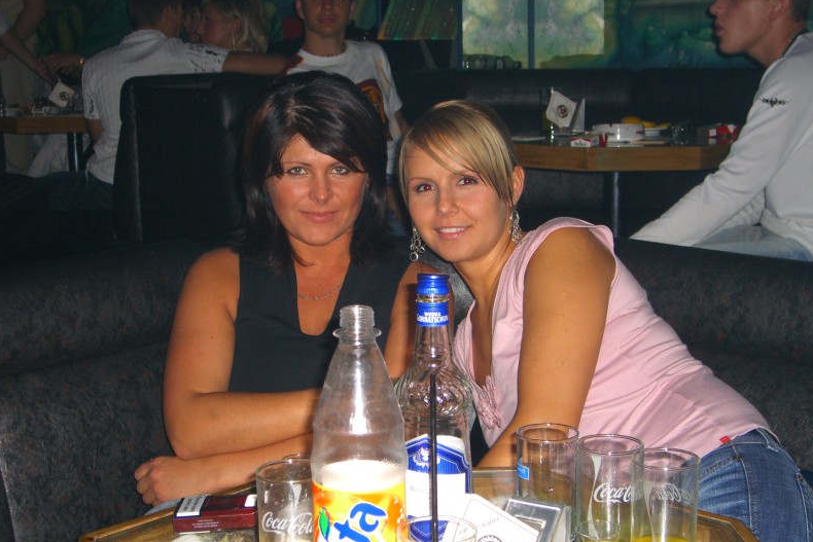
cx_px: 406
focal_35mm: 60
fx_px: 1355
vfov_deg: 22.6
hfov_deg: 33.4
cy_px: 304
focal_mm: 11.8
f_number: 3.6
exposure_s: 1/60
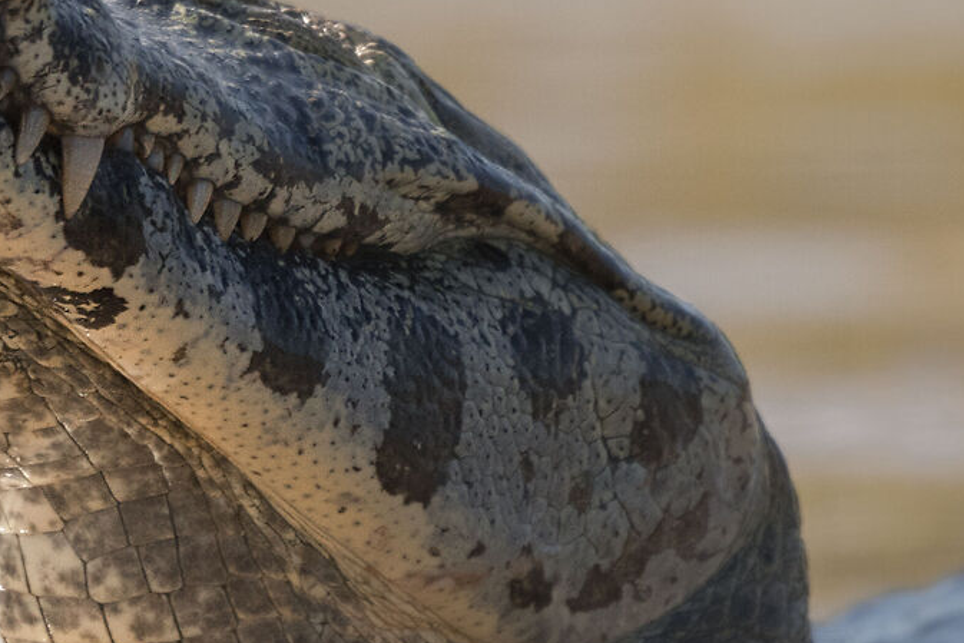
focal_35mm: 3742
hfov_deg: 0.6
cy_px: 77
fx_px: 100218
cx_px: 398
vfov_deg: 0.4
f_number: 5.6
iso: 560
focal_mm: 700
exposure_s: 1/2000
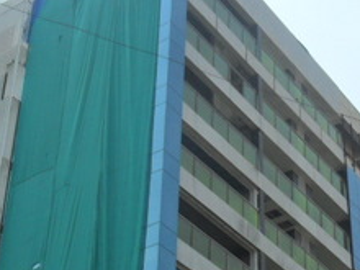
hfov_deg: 21.1
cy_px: 260
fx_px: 967
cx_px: 203
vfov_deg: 15.6
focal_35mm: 93
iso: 100
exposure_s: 1/1000
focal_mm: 5.7
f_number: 3.7
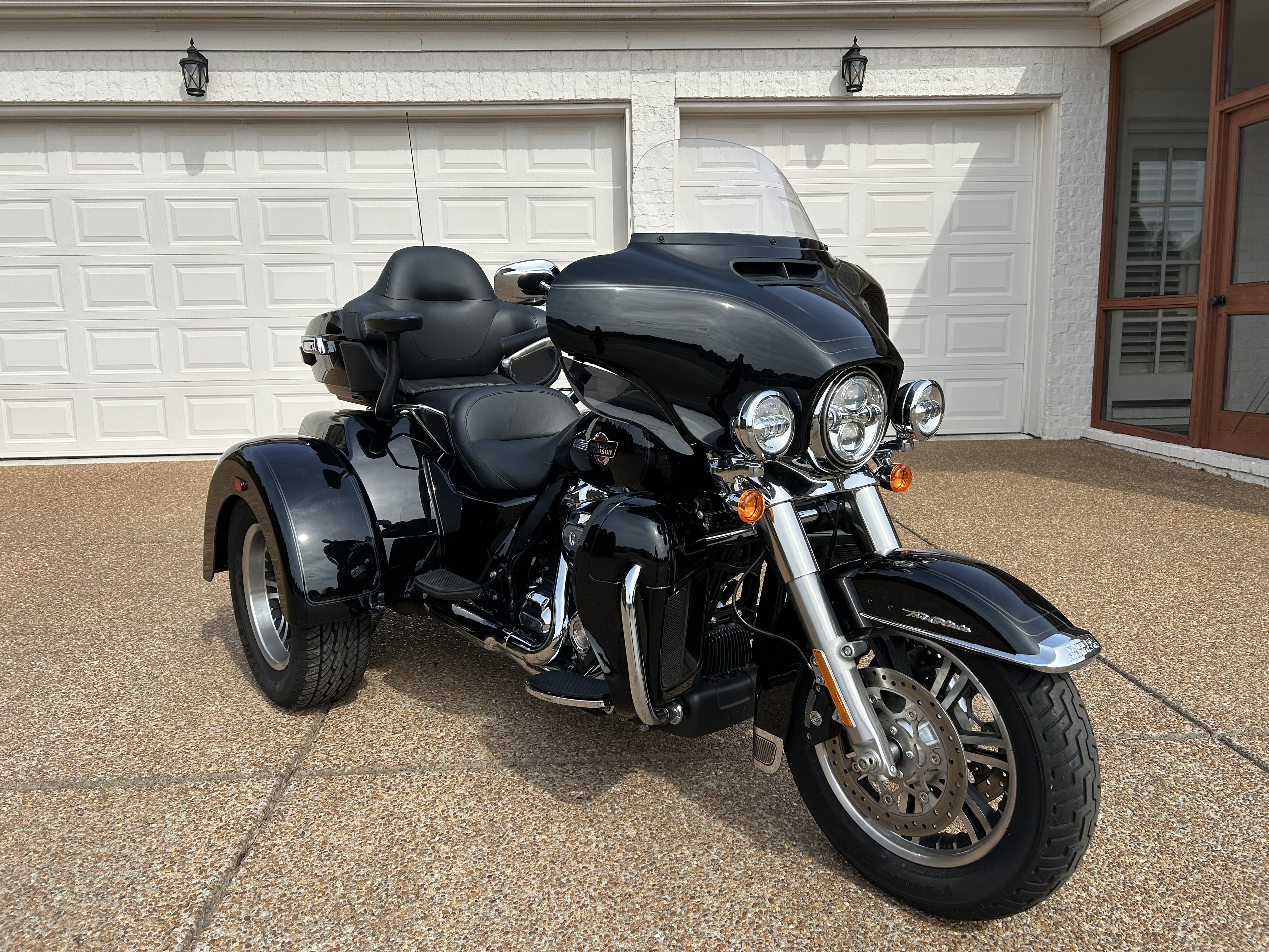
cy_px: 476
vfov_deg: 53.1
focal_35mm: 26
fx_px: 953
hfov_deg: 67.3
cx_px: 634
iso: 50
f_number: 1.5
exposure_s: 1/2994
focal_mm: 5.7
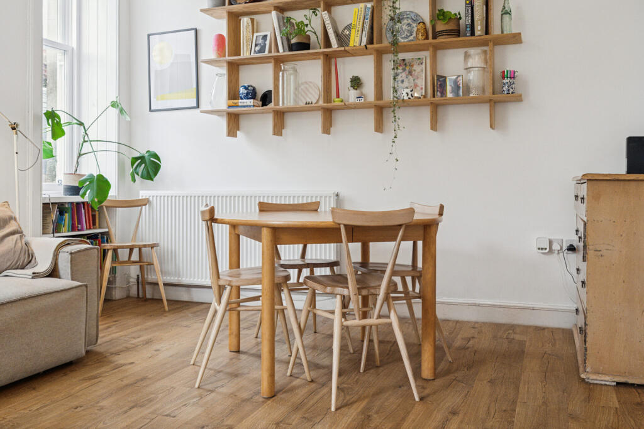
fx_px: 626
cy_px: 214
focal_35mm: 35
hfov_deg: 54.4
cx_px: 322
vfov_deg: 37.9
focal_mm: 35
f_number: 8
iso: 3200
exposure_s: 1/60
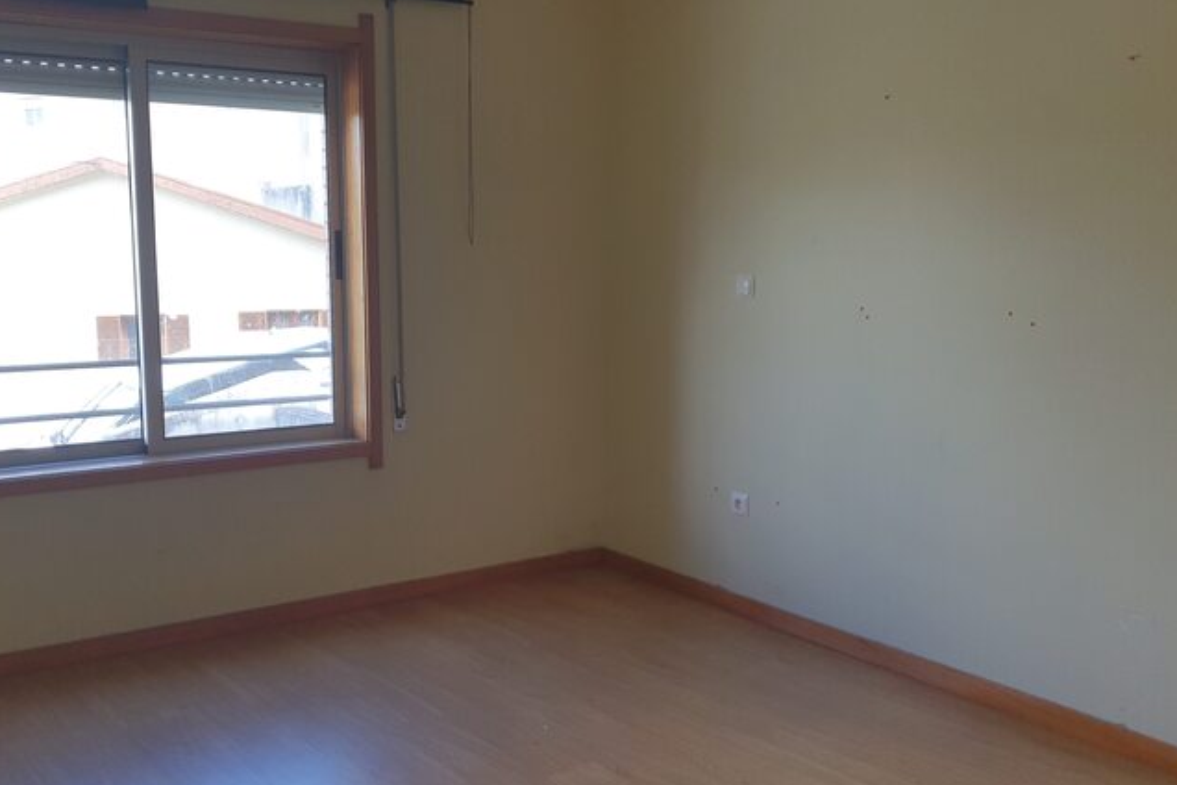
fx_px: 1112
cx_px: 513
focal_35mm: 34
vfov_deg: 38.9
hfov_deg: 55.6
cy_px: 405
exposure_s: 1/327
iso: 50
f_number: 1.5
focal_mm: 4.32
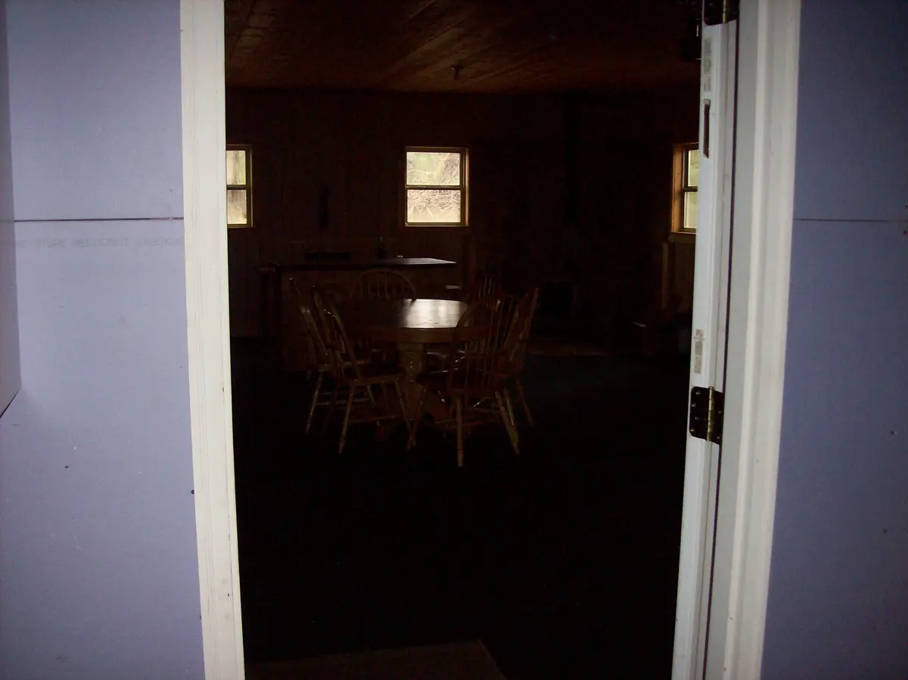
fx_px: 944
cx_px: 454
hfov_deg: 51.4
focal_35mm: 36
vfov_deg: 39.6
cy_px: 340
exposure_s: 1/64
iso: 140
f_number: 2.7
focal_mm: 6
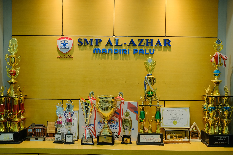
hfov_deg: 49.5
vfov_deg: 34.2
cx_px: 112
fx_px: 252
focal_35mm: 39
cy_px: 86
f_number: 3.2
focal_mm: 23
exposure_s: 1/60
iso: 1250
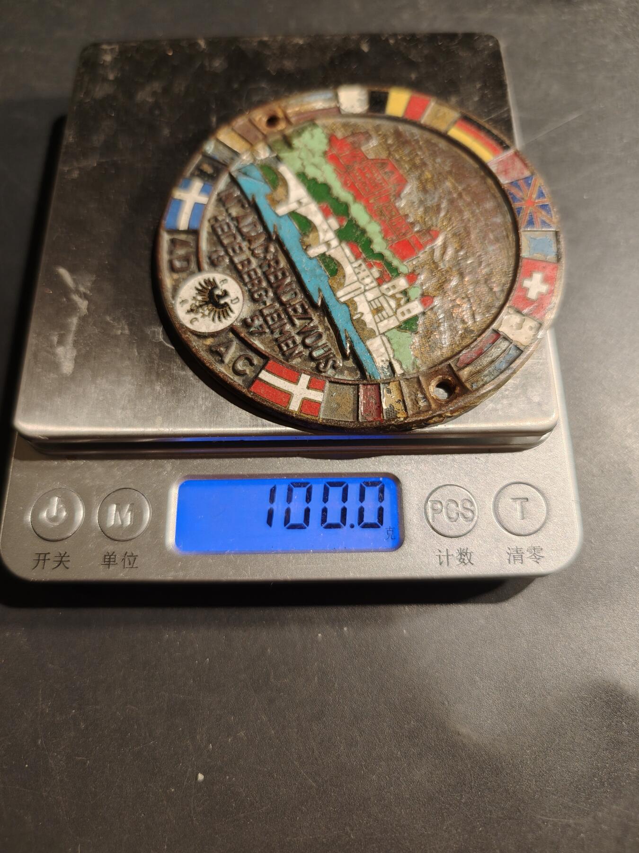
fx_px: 566
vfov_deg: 73.9
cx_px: 320
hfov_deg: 58.9
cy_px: 426
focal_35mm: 23
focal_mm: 6.06
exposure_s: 1/200
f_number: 1.6
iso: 250
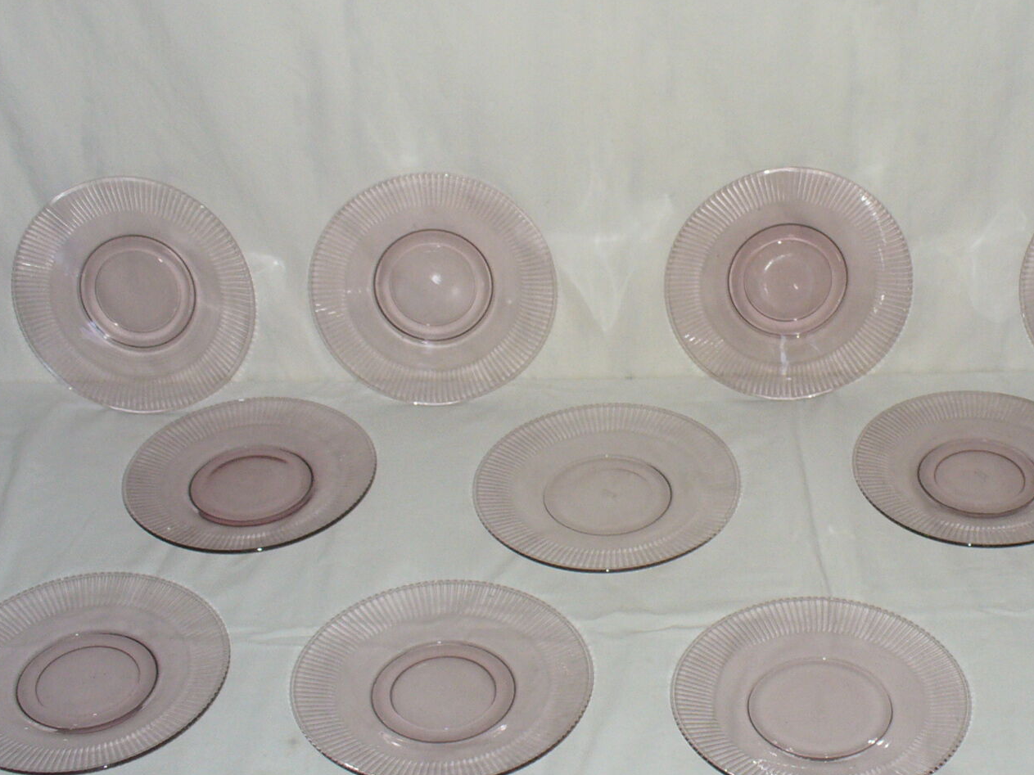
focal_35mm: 60
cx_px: 751
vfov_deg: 24.3
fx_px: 1792
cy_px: 273
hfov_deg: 31.7
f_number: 2.8
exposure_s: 1/30
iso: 125
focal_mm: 6.1
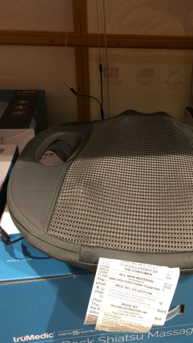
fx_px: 336
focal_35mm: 37
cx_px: 138
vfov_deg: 54.0
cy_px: 173
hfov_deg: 31.6
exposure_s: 1/33
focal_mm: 4.15
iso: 200
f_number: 2.2
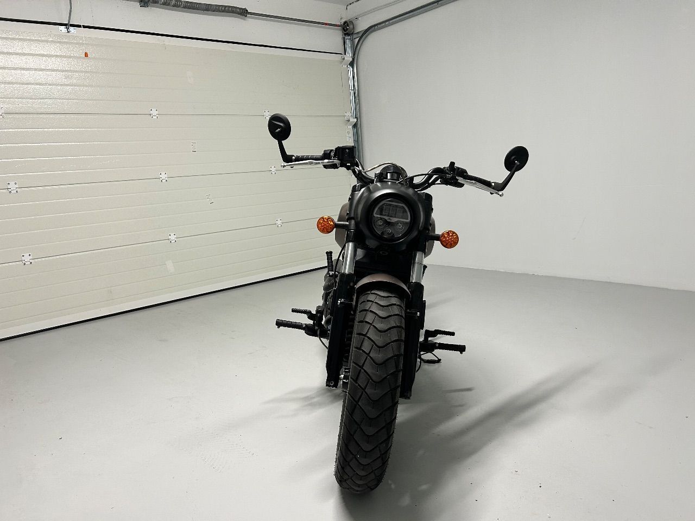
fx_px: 522
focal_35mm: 26
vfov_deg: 53.1
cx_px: 348
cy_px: 260
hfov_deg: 67.3
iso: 125
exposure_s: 1/100
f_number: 1.5
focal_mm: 5.7
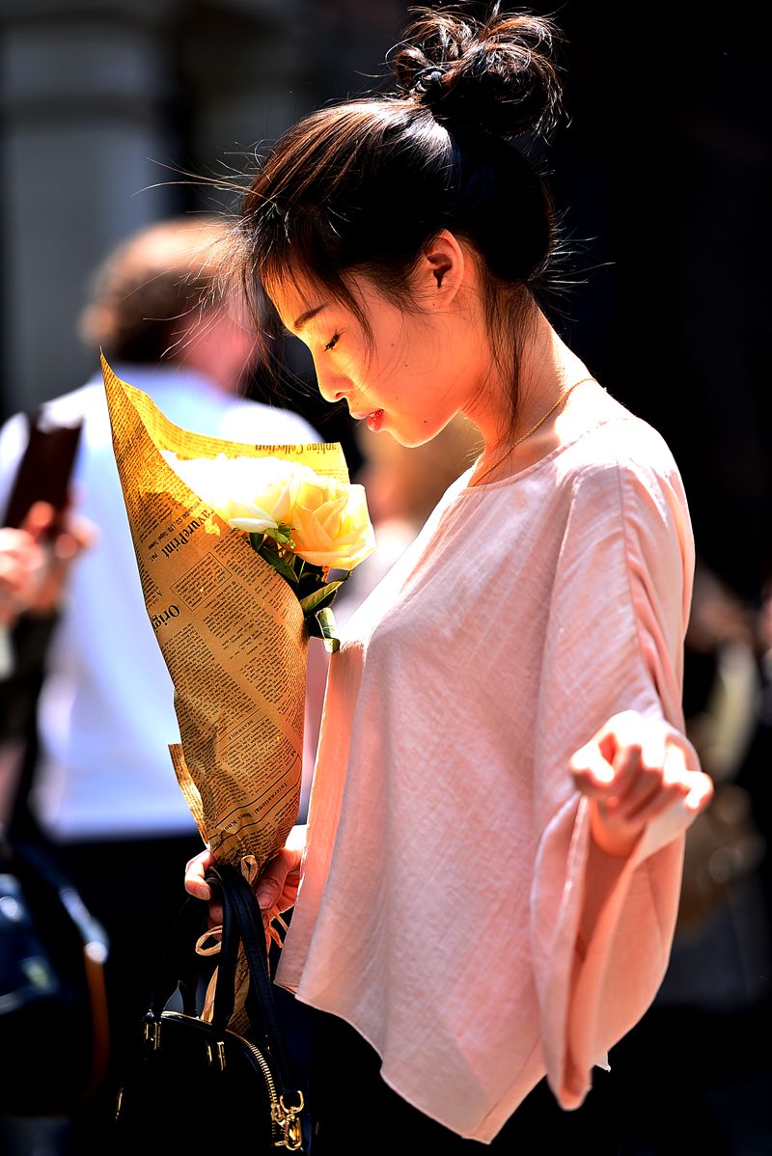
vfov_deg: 11.4
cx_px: 386
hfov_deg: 7.6
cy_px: 578
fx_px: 5783
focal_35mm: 180
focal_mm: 180
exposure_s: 1/800
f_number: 2.8
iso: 200
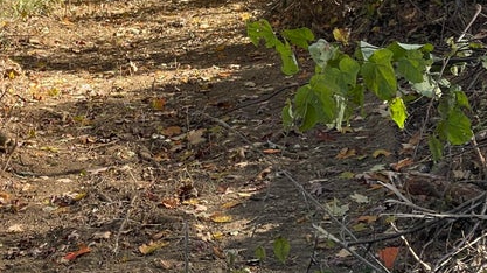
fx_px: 1497
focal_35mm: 116
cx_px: 99
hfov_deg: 18.3
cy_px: 33
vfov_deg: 10.4
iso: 25
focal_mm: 6
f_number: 2
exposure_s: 1/268
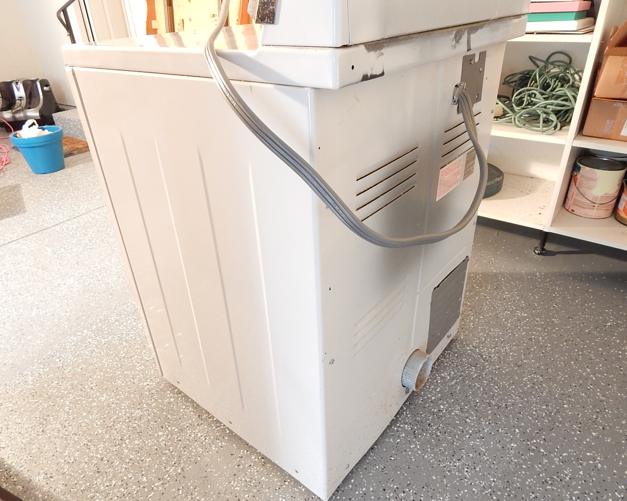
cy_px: 251
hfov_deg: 72.6
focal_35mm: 23
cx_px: 303
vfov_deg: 60.9
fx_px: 427
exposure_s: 1/13
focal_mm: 4
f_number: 3
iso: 400
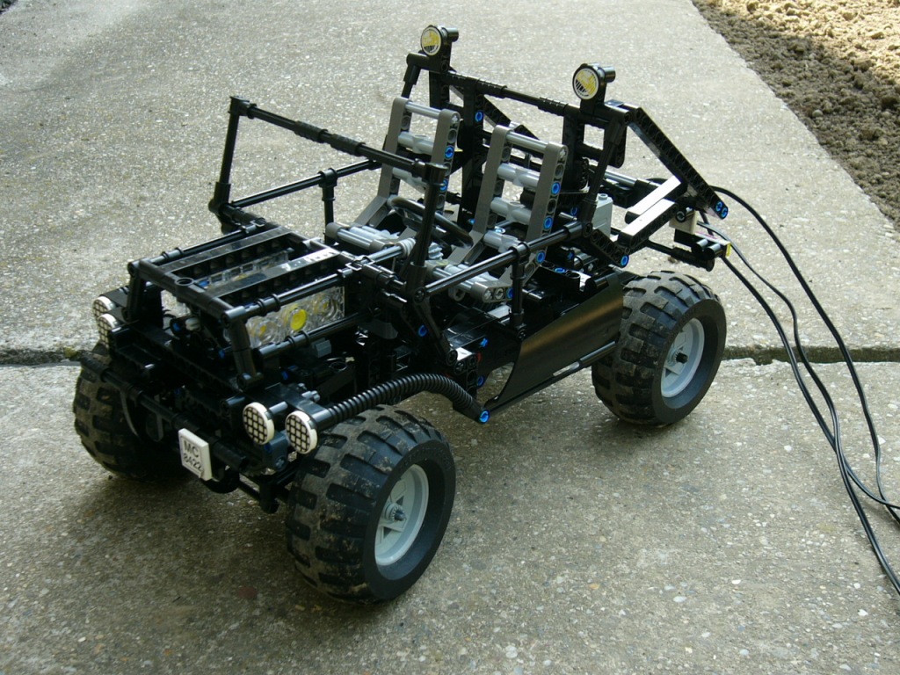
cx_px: 450
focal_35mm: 46
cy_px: 338
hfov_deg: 41.2
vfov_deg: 31.5
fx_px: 1196
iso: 50
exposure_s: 1/100
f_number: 3.2
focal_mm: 7.6
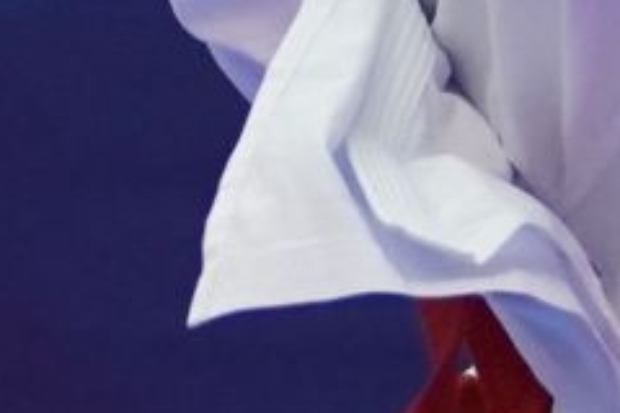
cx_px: 328
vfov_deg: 1.1
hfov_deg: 1.7
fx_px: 20923
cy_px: -152
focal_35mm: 1215
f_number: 2.8
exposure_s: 1/1000
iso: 2500
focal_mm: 108
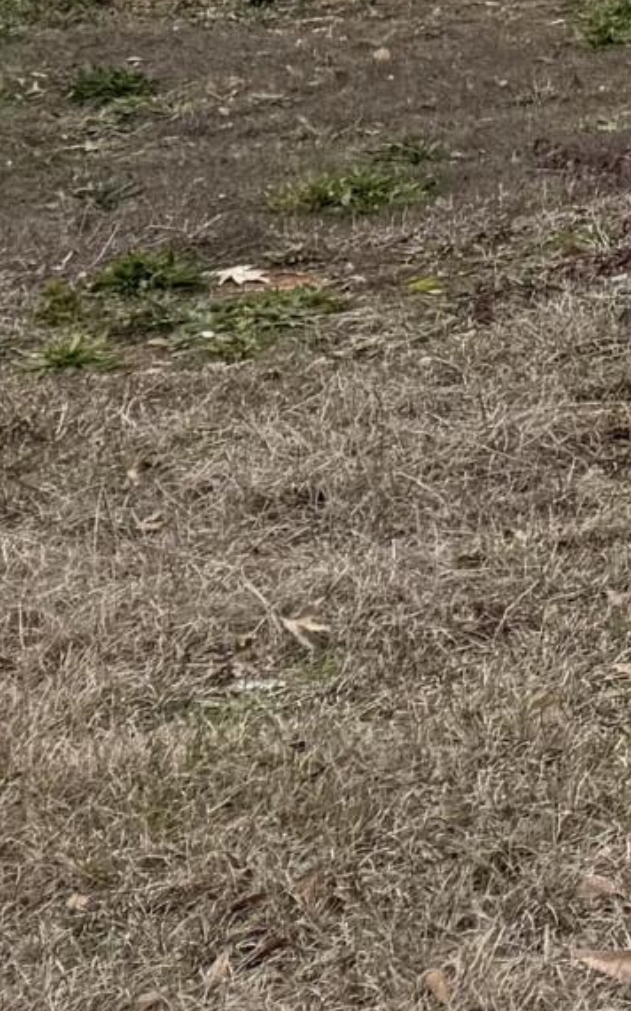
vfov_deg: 14.4
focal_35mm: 134
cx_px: 2386
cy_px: -552
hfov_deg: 7.5
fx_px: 3689
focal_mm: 6.76
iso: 80
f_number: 1.78
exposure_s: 1/1464
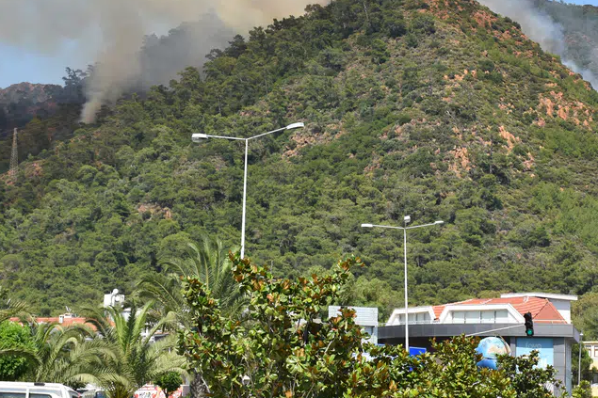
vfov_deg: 11.3
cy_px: 135
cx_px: 319
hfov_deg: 16.9
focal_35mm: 121
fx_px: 2009
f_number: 8
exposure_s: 1/500
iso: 180
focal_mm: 40
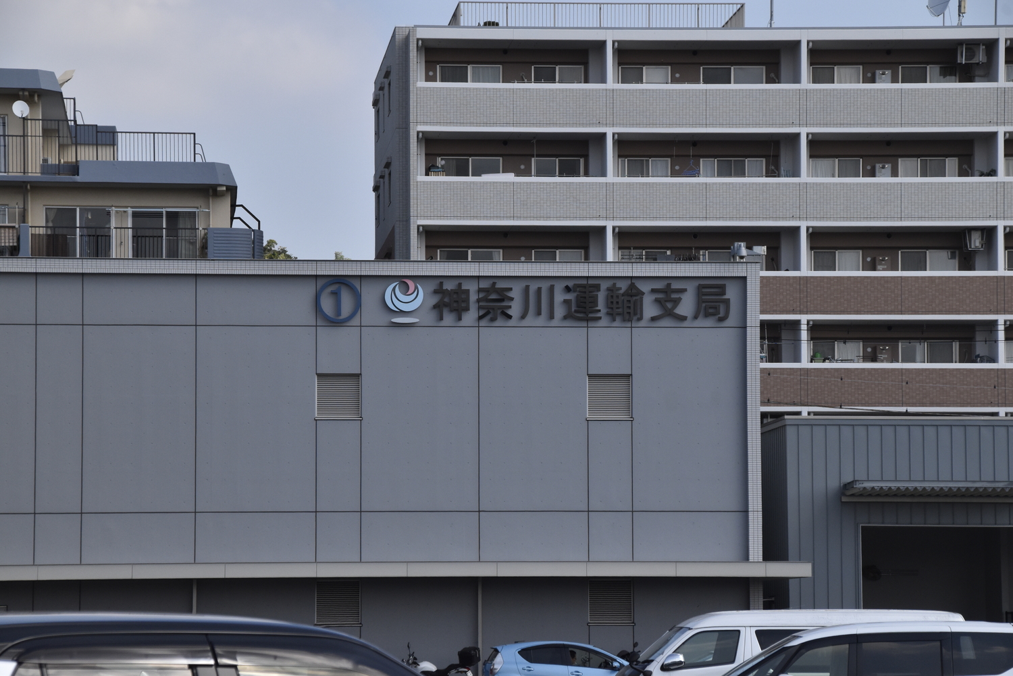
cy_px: 338
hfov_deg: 15.9
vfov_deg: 10.6
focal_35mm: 129
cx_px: 506
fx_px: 3630
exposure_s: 1/1600
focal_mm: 86
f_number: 9
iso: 1000
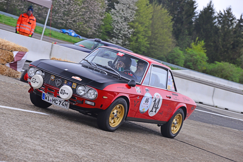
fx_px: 844
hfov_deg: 16.4
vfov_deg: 11.0
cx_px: 122
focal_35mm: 125
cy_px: 81
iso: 1600
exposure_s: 1/500
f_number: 6.3
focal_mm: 125
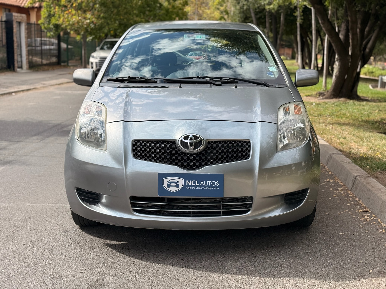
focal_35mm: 48
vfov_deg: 30.3
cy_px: 144
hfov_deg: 39.7
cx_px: 193
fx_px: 535
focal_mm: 6.76
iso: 100
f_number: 1.78
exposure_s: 1/3704
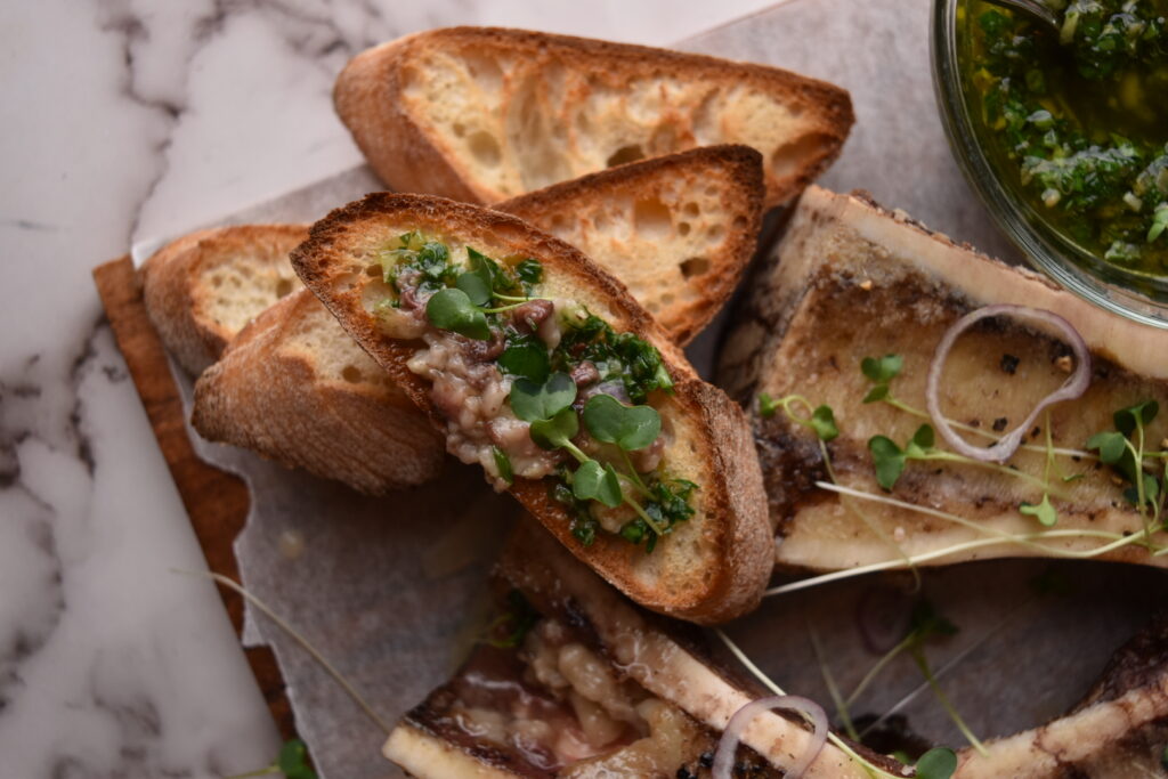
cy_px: 390
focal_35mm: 44
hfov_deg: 45.0
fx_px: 1411
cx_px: 584
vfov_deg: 30.9
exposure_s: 1/80
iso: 200
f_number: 5
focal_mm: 29
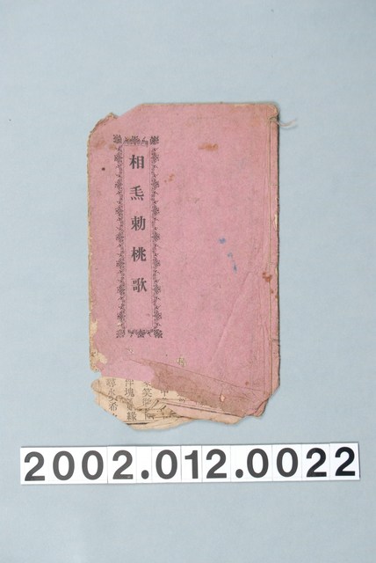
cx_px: 188
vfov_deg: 24.6
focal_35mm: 82
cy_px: 282
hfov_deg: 16.6
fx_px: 1290
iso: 200
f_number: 8
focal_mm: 55
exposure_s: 1/125
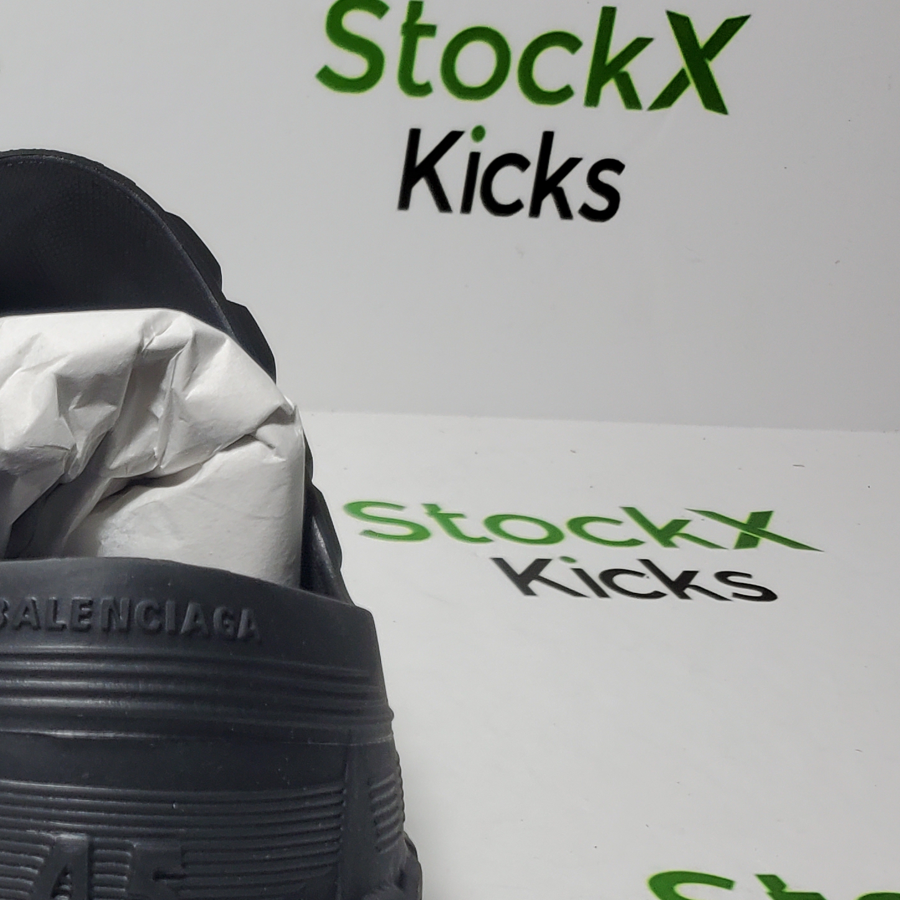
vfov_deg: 26.6
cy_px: 664
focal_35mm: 64
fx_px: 1883
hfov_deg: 24.3
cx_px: -191
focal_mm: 4.3
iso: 50
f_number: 1.5
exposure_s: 1/419
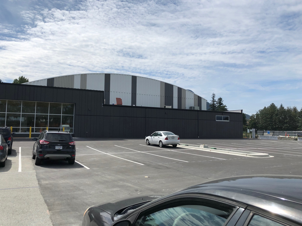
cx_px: 151
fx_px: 244
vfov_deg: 49.7
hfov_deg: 63.4
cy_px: 113
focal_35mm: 28
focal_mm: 3.99
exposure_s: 1/4367
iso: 20
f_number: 1.8
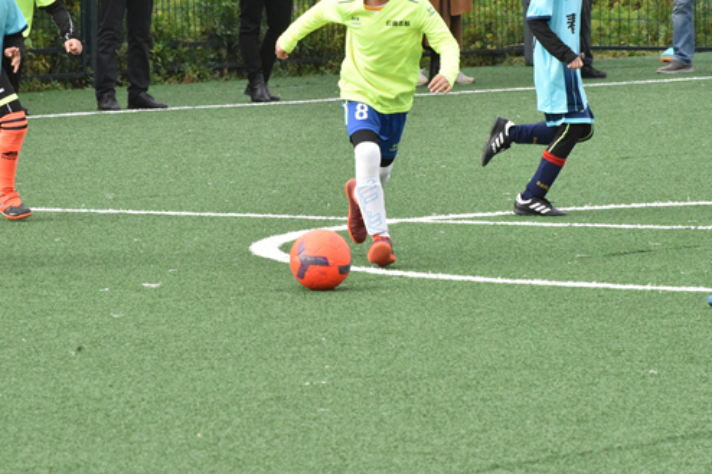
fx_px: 6247
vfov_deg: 4.3
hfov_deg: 6.5
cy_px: 129
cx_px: 363
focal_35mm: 316
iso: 6400
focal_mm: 195
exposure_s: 1/1250
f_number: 18
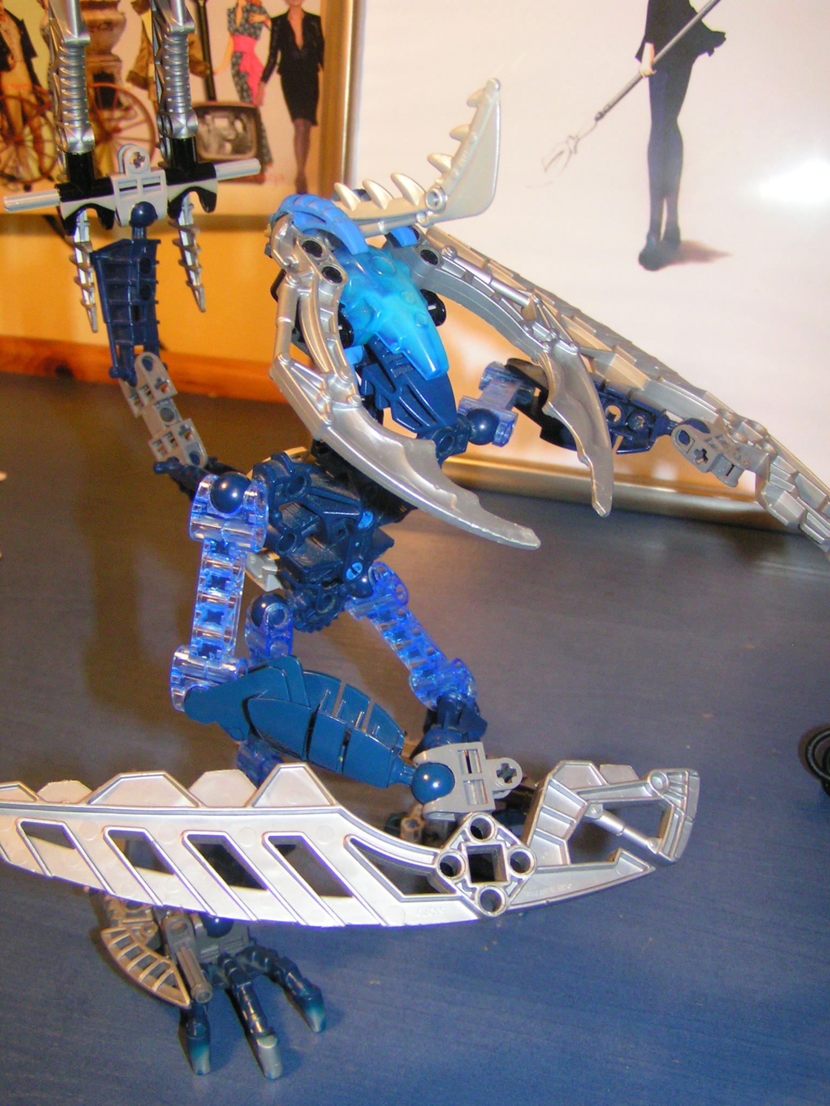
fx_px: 1215
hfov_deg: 37.7
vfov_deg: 49.0
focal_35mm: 38
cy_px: 553
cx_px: 415
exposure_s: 1/40
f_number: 2.8
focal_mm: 5.8
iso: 200
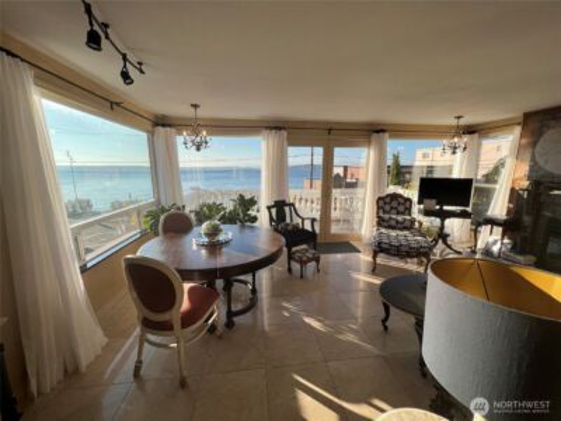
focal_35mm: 13
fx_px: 211
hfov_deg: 106.2
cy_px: 210
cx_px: 280
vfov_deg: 89.9
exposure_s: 1/713
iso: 32
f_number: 1.8
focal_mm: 1.57
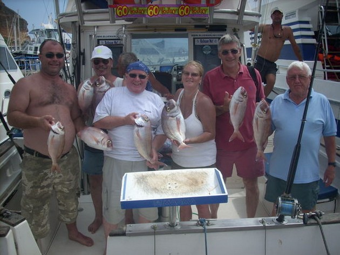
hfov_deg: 50.2
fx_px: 363
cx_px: 170
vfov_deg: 38.6
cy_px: 128
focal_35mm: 37
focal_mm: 6.2
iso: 64
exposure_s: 1/261
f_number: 5.6
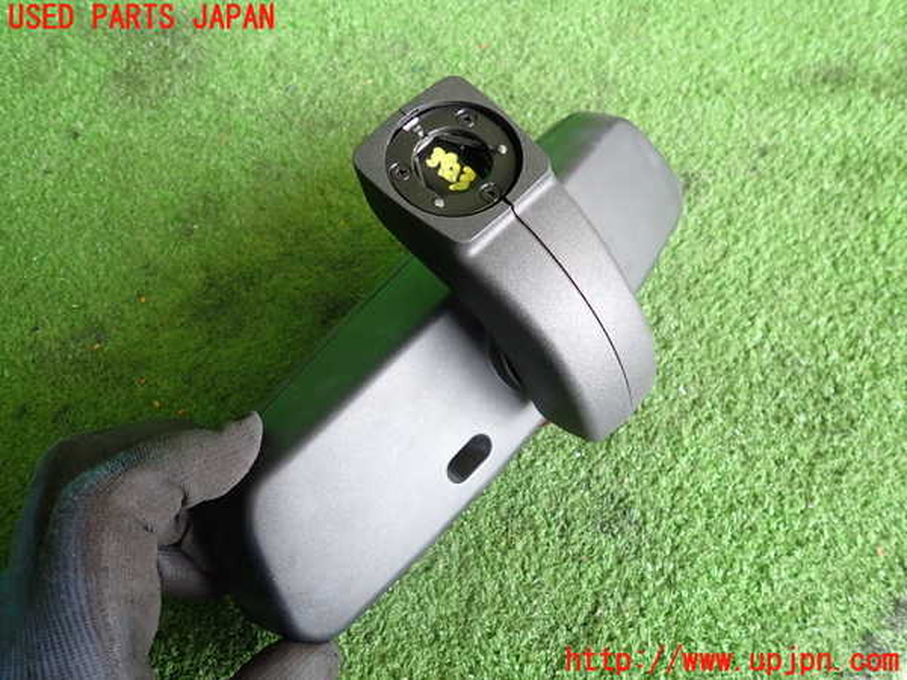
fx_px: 655
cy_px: 340
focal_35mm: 25
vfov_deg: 54.9
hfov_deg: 69.4
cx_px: 454
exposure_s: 1/30
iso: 200
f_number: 2
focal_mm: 4.5
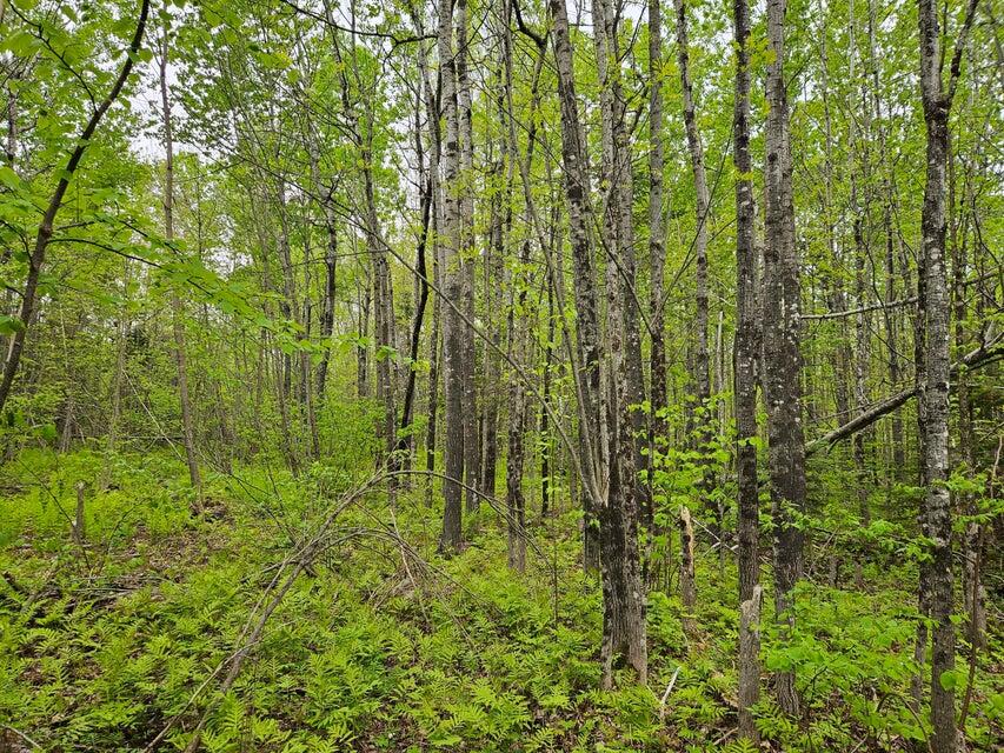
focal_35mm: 23
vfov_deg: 58.9
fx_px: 667
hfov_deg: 73.9
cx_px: 502
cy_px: 376
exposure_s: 1/232
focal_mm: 5.4
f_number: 1.8
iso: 25
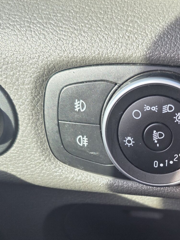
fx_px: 409
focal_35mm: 59
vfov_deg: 31.7
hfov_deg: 24.3
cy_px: 198
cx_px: 150
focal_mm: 6.25
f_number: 1.7
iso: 32
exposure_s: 1/180
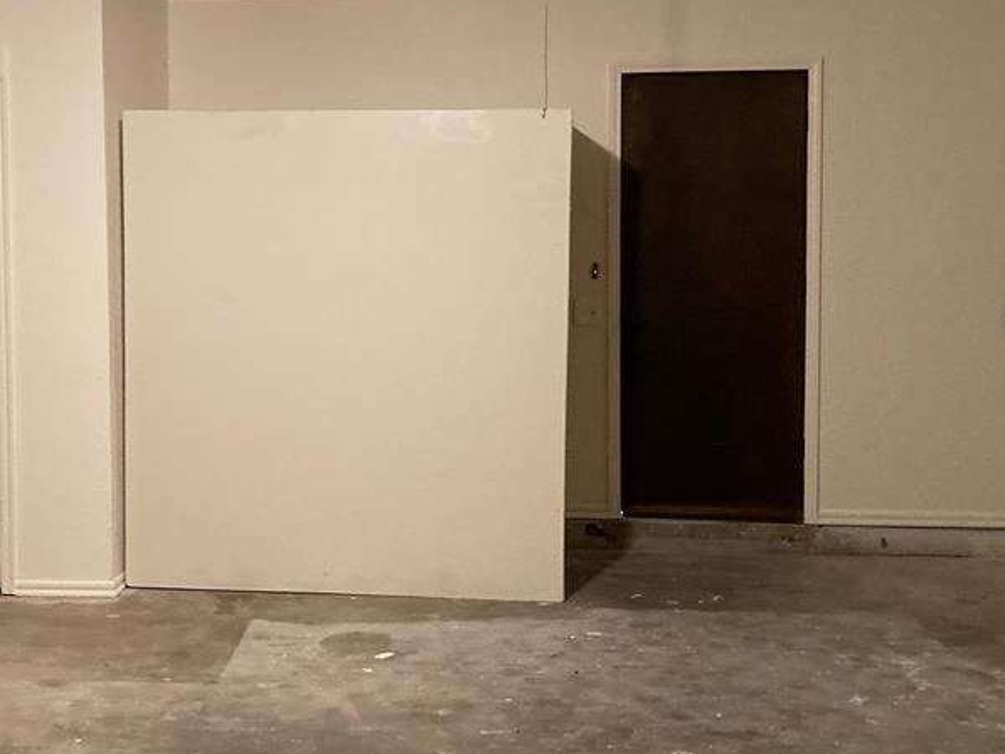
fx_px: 1394
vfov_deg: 30.2
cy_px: 333
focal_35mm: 48
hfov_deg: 39.4
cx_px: 389
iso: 500
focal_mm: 3.99
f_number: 1.8
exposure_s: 1/30
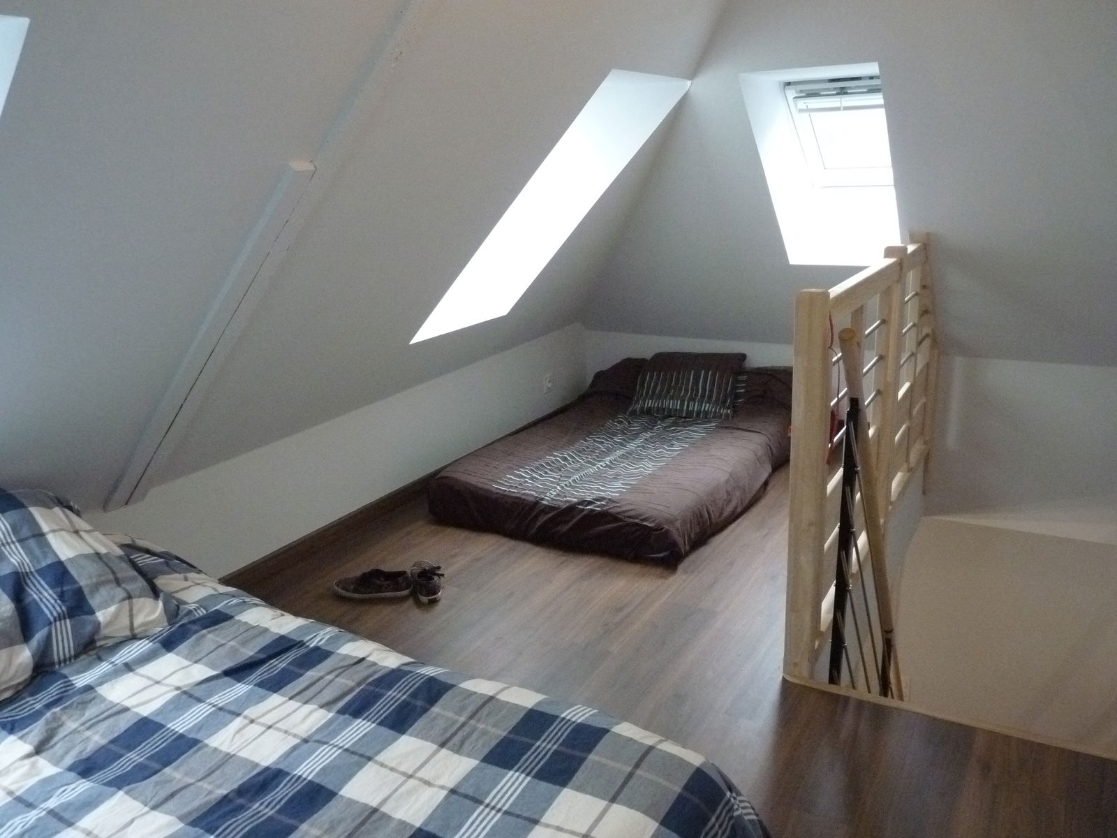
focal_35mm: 27
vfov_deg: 51.4
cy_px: 419
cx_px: 558
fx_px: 871
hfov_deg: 65.3
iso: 800
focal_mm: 4.8
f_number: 2.8
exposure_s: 1/60
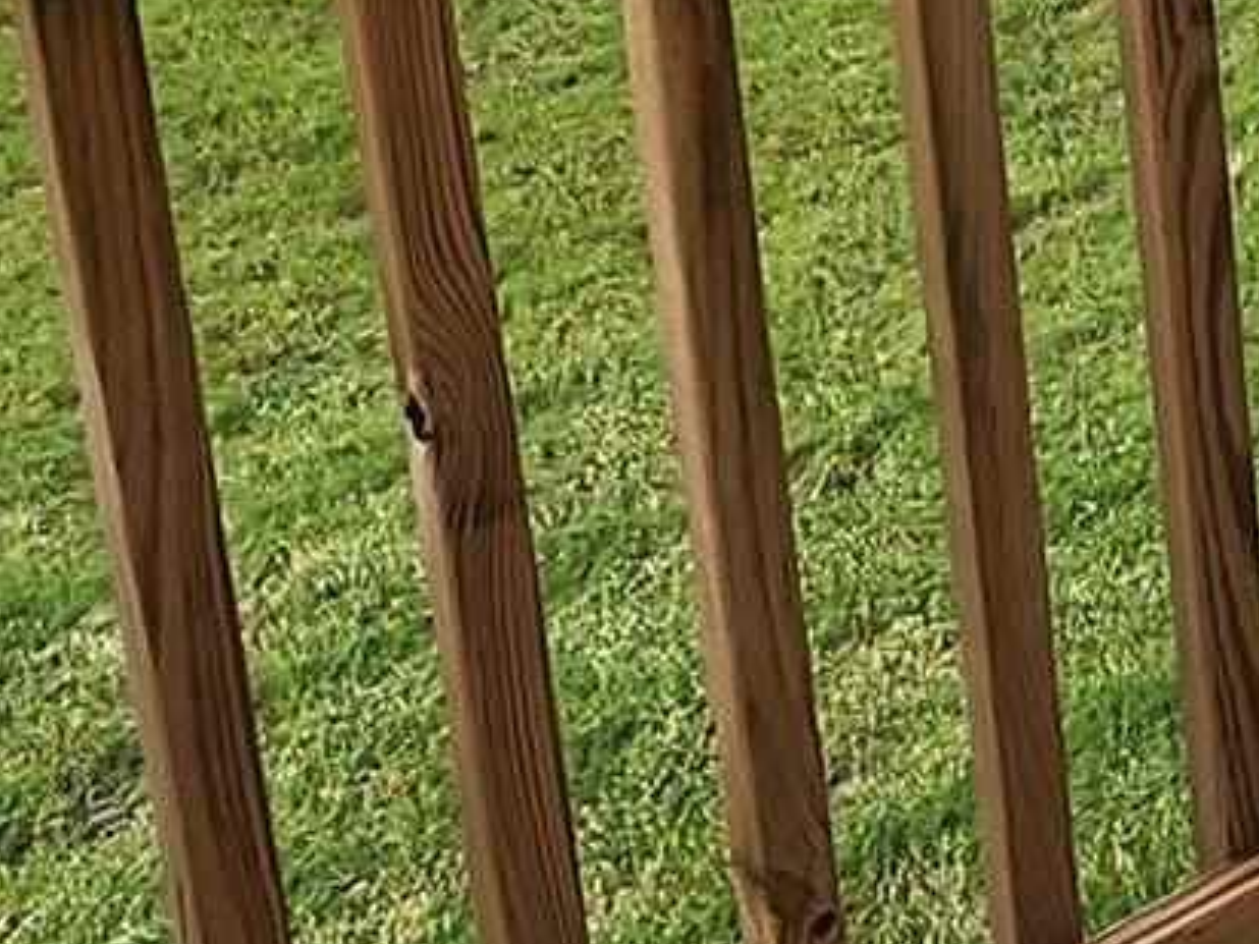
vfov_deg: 13.7
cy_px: -718
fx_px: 3528
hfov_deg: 16.7
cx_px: 2295
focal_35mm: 97
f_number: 2.2
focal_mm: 2.2
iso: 50
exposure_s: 1/1742
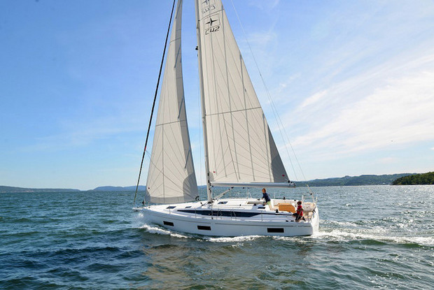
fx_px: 362
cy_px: 145
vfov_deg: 43.7
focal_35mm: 30
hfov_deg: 61.9
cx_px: 217
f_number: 9
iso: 100
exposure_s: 1/320
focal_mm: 30
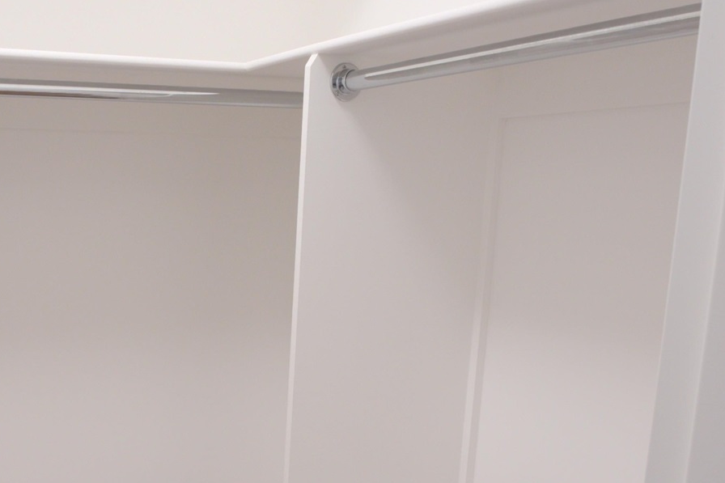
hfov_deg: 38.9
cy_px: 413
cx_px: 104
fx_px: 966
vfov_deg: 27.3
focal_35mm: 48
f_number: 8
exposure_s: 1/60
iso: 2500
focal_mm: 14
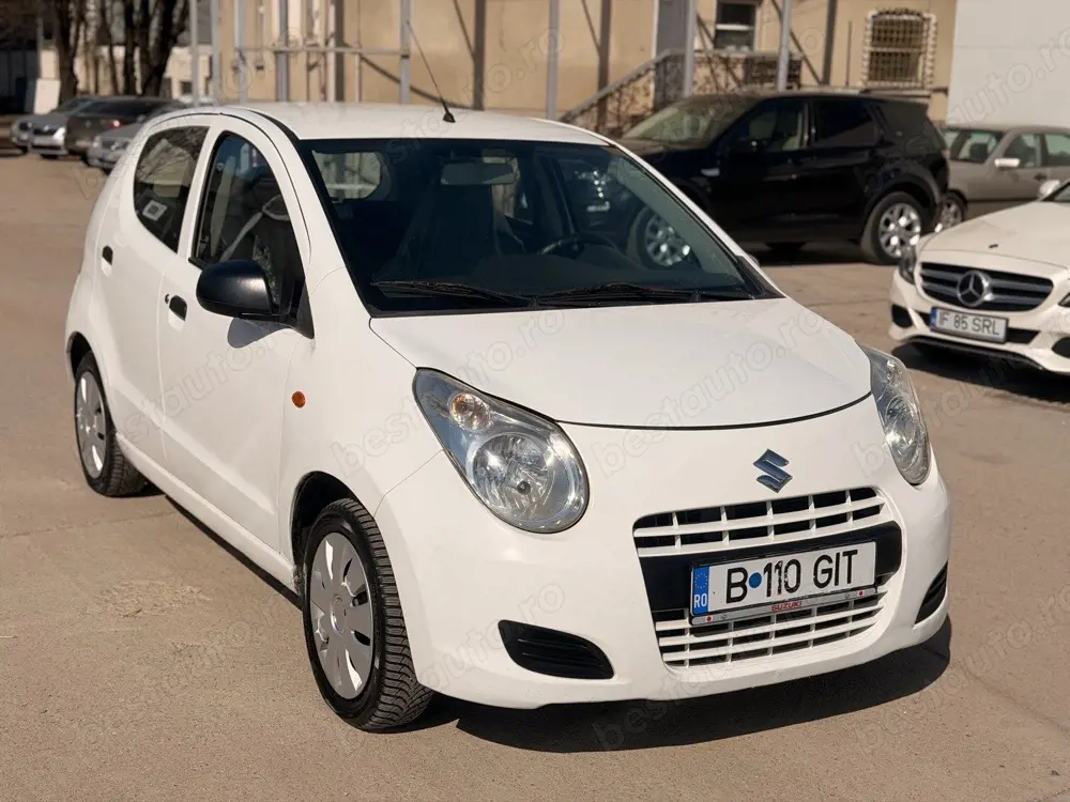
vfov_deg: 30.3
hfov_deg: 39.7
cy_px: 401
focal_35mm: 48
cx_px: 535
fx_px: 1484
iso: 80
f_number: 1.78
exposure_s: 1/20408
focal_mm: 6.76
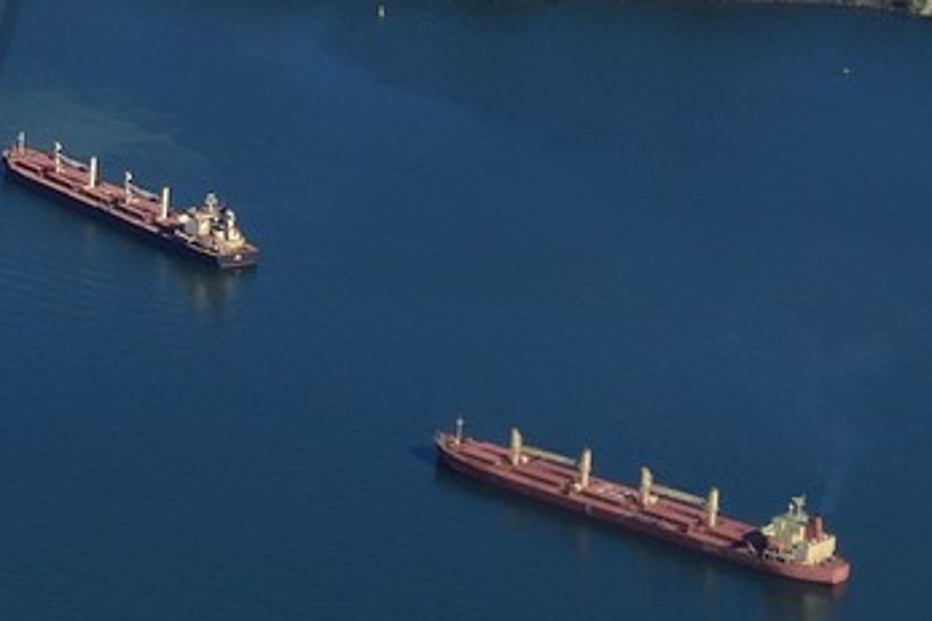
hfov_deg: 10.6
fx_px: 4528
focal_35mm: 175
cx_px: -1069
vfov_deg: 7.7
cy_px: -285
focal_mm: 38
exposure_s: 1/800
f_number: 11
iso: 320
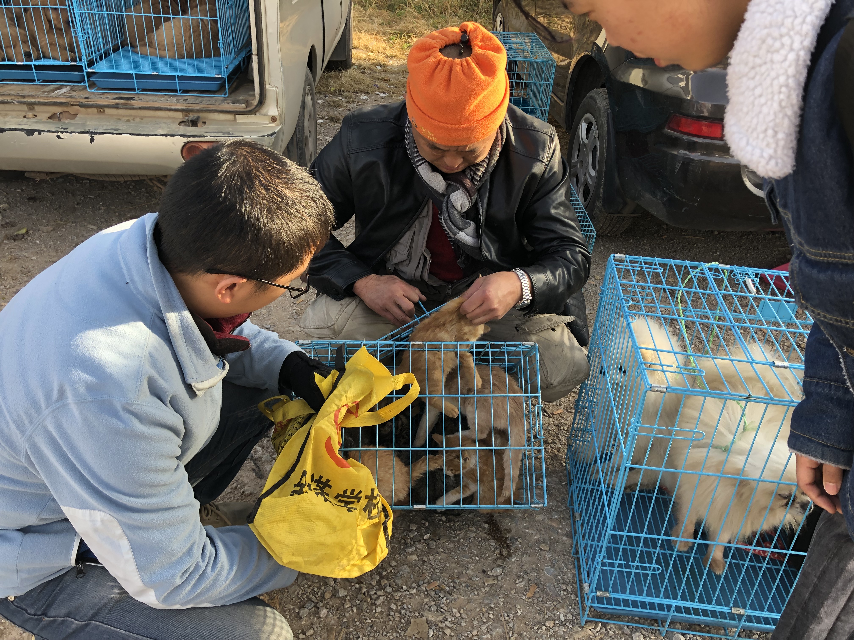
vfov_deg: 49.7
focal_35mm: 28
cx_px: 427
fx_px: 691
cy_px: 320
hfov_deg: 63.4
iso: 20
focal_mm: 3.99
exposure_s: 1/120
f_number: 1.8
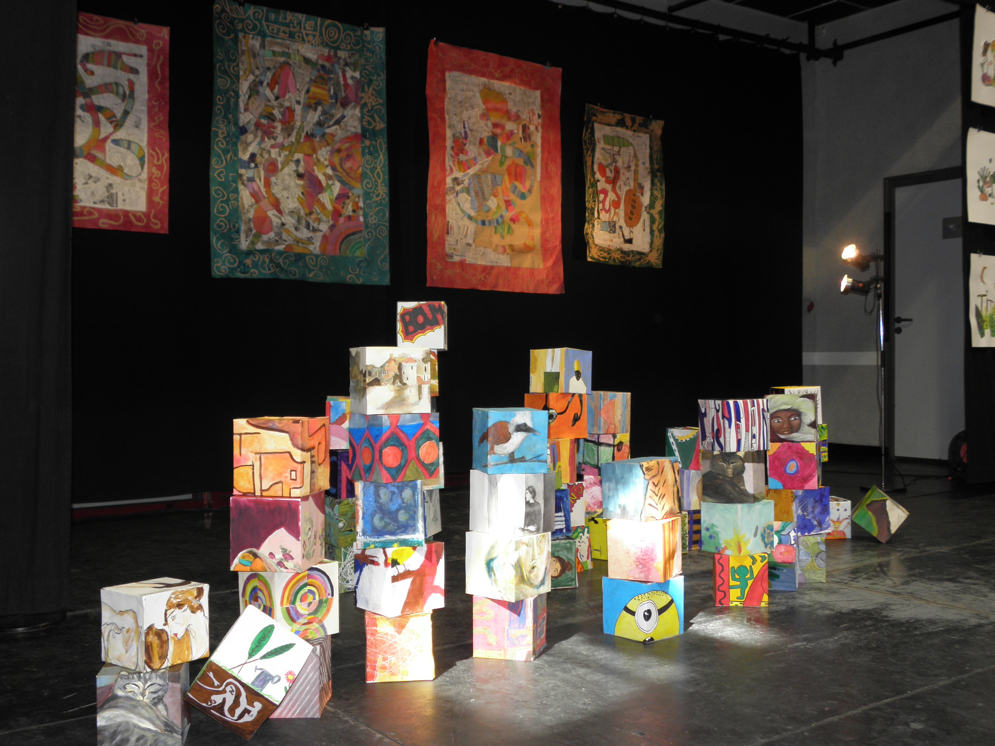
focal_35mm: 37
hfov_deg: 50.1
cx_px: 498
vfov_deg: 38.7
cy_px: 373
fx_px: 1064
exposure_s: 1/40
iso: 100
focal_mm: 6.64
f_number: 3.2
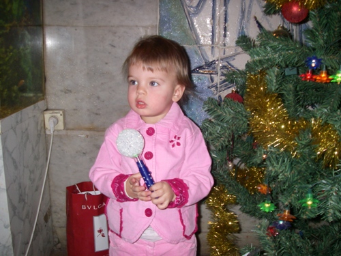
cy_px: 128
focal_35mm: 38
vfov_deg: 37.7
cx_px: 170
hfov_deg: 49.0
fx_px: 374
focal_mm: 6.3
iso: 200
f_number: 3.3
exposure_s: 1/40
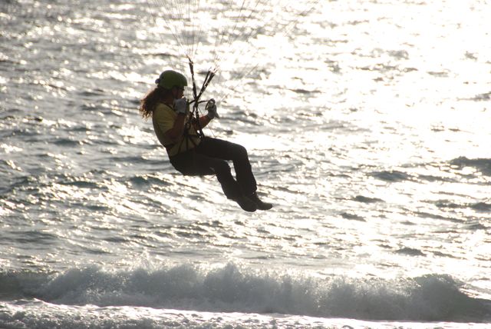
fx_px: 4095
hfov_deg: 6.9
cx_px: 246
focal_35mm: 300
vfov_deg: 4.6
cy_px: 164
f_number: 5.6
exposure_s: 1/4000
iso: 320
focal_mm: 200
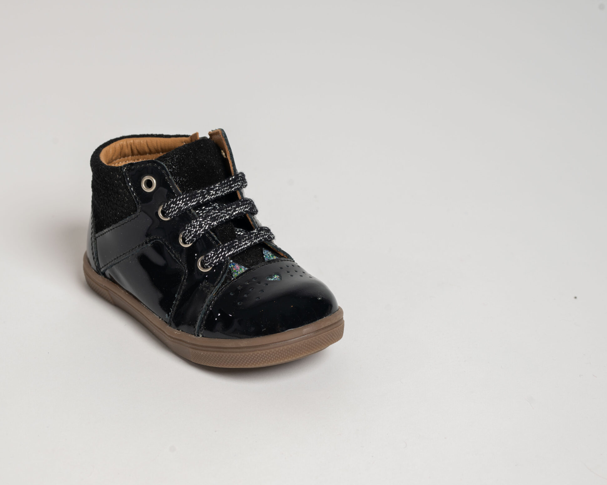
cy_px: 259
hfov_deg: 18.2
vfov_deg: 14.7
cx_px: 213
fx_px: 1886
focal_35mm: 105
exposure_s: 1/200
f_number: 16
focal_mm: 85
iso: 80
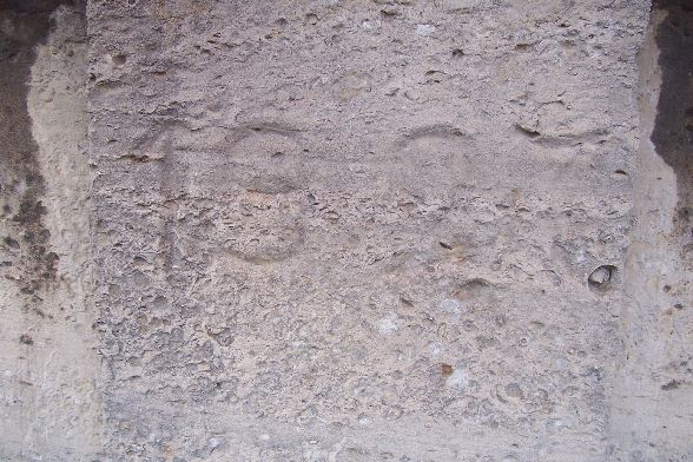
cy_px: 231
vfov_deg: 38.9
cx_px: 346
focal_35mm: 34
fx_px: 654
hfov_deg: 55.8
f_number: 2.7
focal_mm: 5.6
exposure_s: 1/250
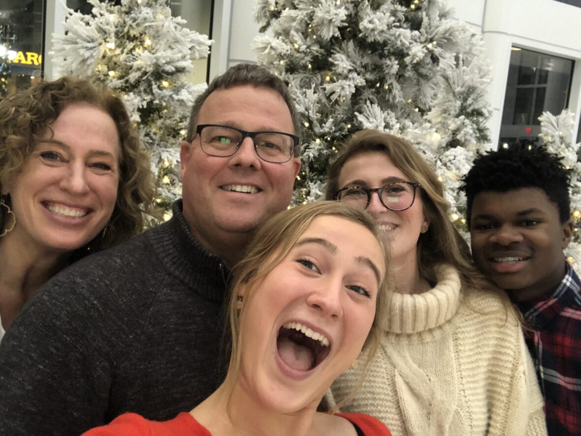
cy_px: 218
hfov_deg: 56.8
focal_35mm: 32
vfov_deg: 44.2
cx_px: 290
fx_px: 537
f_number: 2.2
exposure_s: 1/40
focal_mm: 2.87
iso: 200
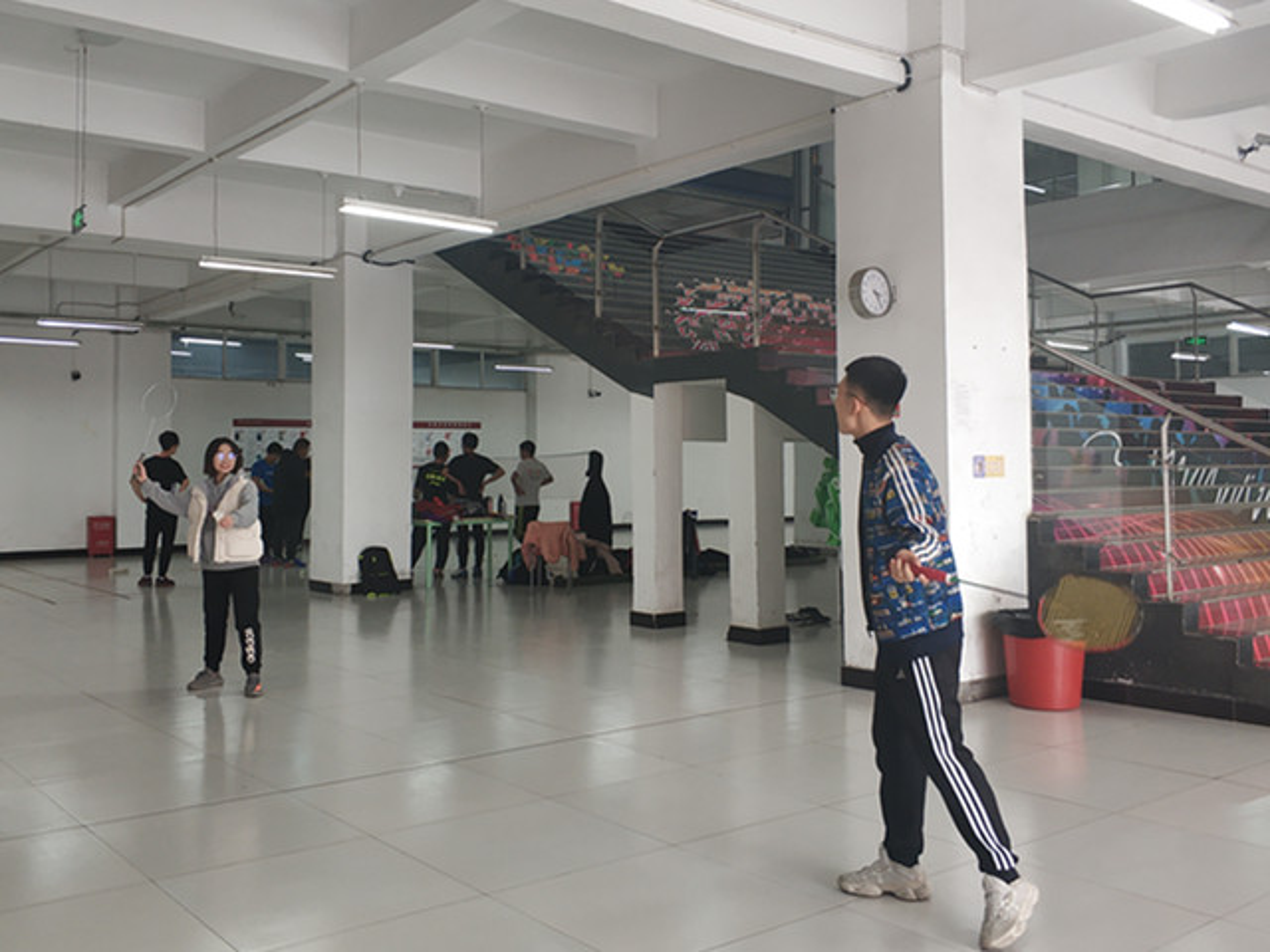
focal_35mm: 27
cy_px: 476
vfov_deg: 51.4
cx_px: 635
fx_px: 991
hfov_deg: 65.3
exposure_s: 1/33
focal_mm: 3.82
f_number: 1.8
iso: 230
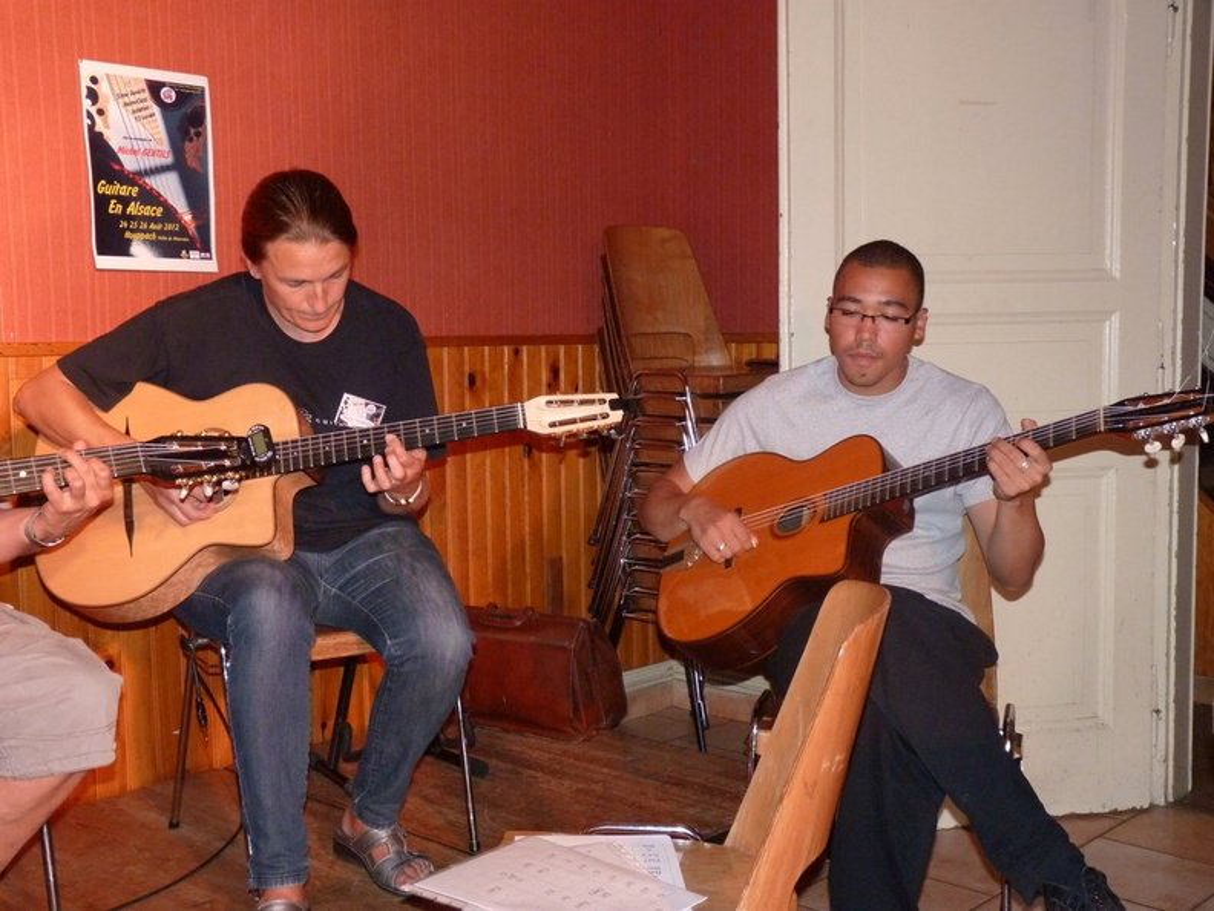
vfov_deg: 33.6
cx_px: 607
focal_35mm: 43
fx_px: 1508
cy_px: 456
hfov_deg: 43.9
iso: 400
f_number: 3
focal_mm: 7.6
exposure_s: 1/60
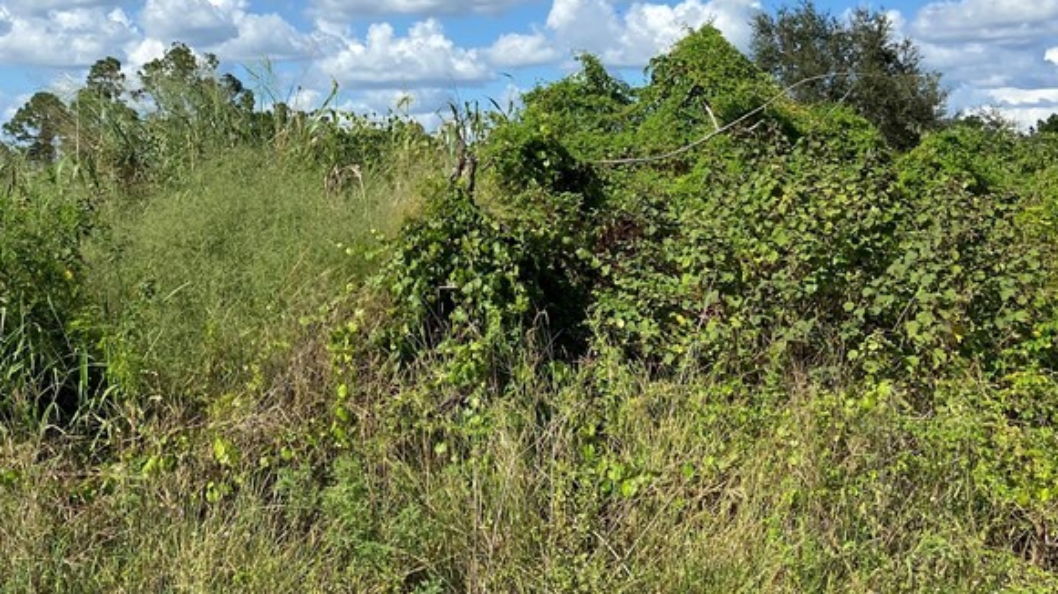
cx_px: 299
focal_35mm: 50
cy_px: 109
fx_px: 1402
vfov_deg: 23.5
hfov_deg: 40.5
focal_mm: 4.25
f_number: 1.8
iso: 32
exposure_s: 1/3610
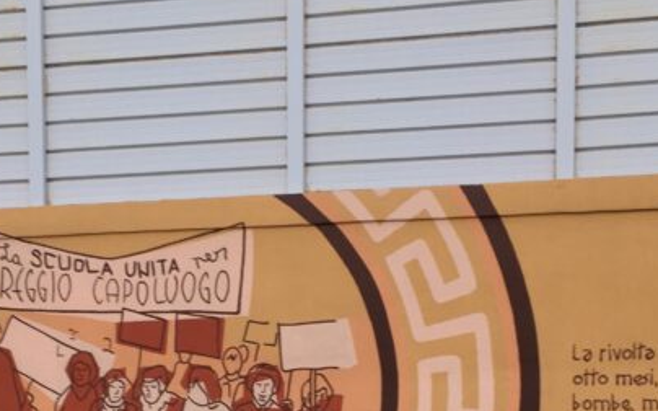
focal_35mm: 78
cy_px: 470
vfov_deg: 16.1
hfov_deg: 26.4
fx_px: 1398
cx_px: 236
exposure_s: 1/33
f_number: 2.2
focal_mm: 4.15
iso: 32
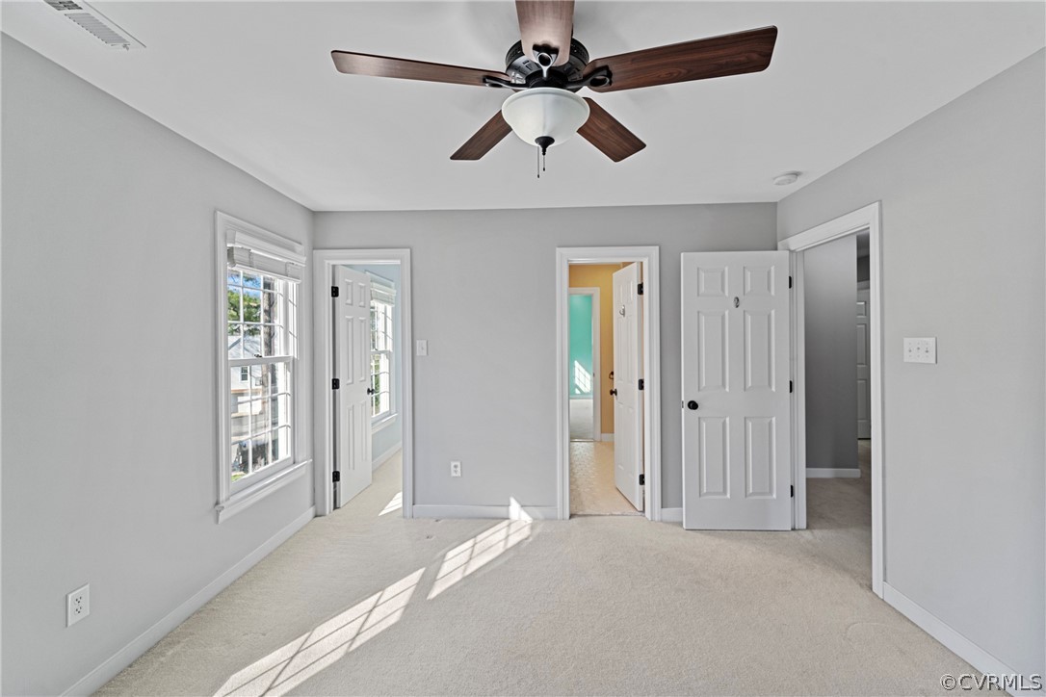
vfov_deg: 81.2
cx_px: 523
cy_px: 348
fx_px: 407
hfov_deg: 104.3
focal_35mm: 14
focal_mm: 14
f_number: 8
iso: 400
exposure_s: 1/8
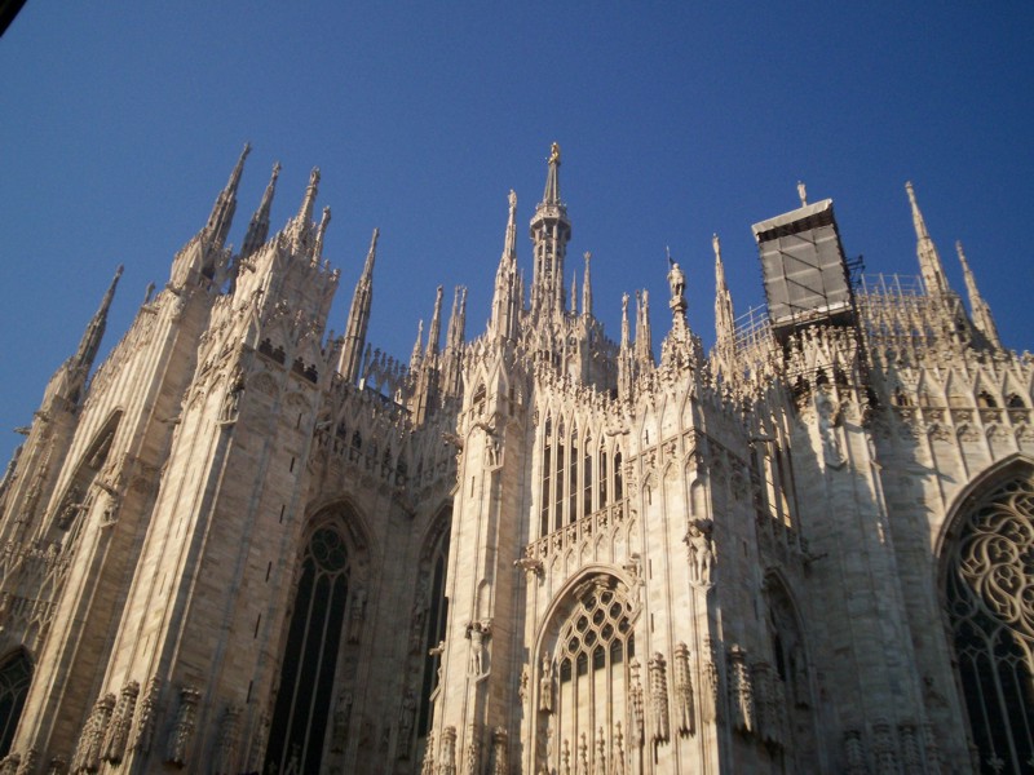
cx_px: 517
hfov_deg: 51.4
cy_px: 388
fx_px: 1075
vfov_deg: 39.7
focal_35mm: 36
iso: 100
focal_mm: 5.9
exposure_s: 1/816
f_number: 4.5
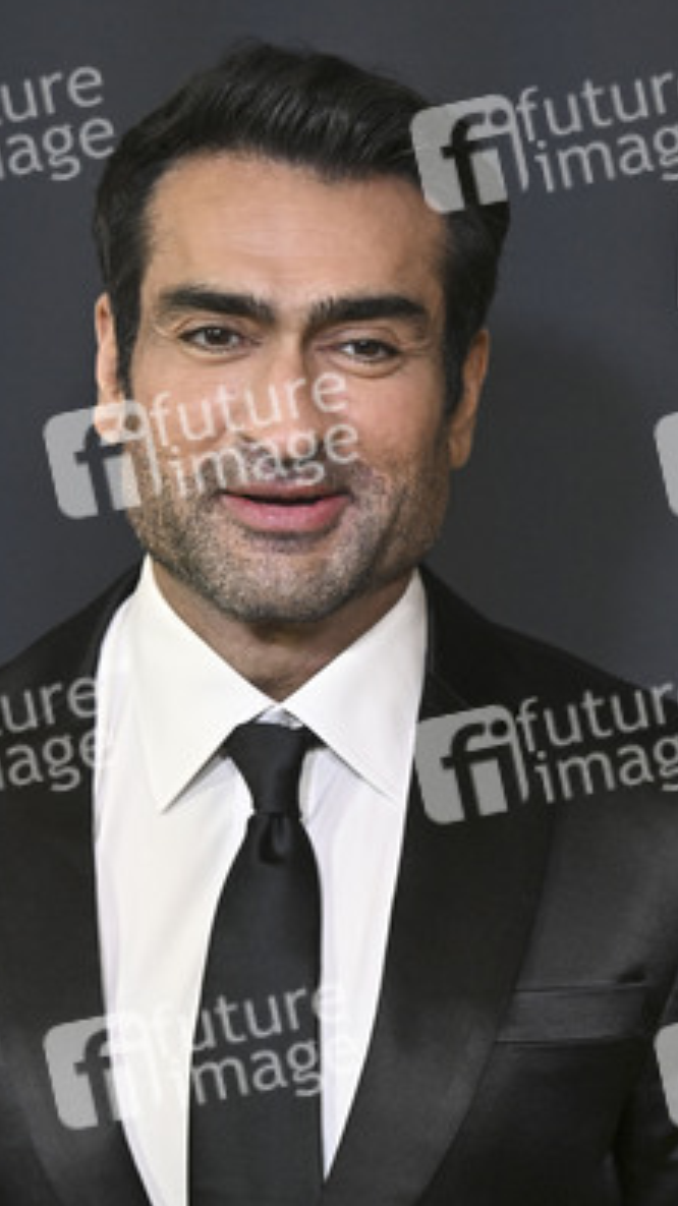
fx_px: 3390
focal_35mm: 106
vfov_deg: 20.2
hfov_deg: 11.4
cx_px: 290
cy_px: 598
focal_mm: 100
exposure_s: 1/320
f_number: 6.3
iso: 2500
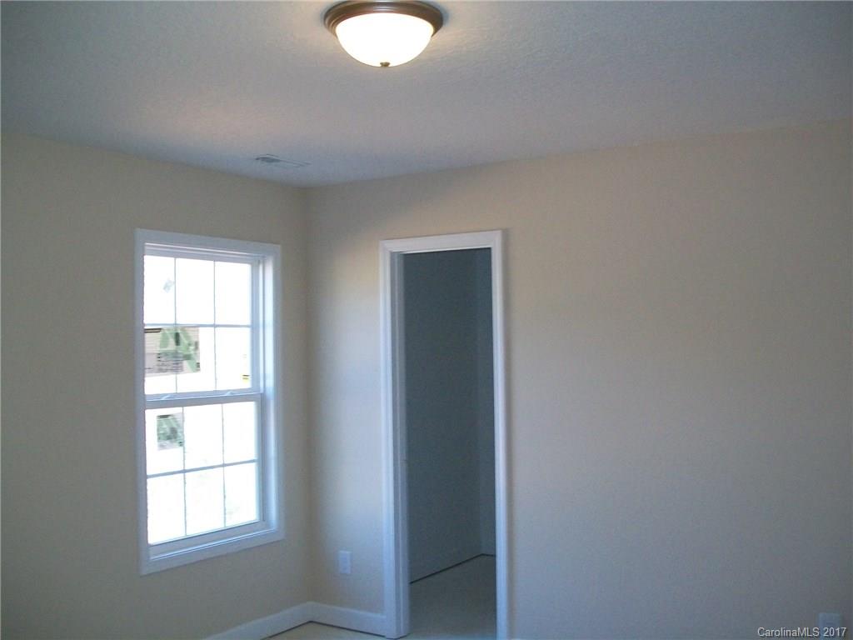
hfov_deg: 51.4
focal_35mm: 36
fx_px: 887
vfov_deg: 39.7
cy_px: 320
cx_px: 426
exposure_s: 1/60
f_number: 2.7
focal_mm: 6
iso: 160
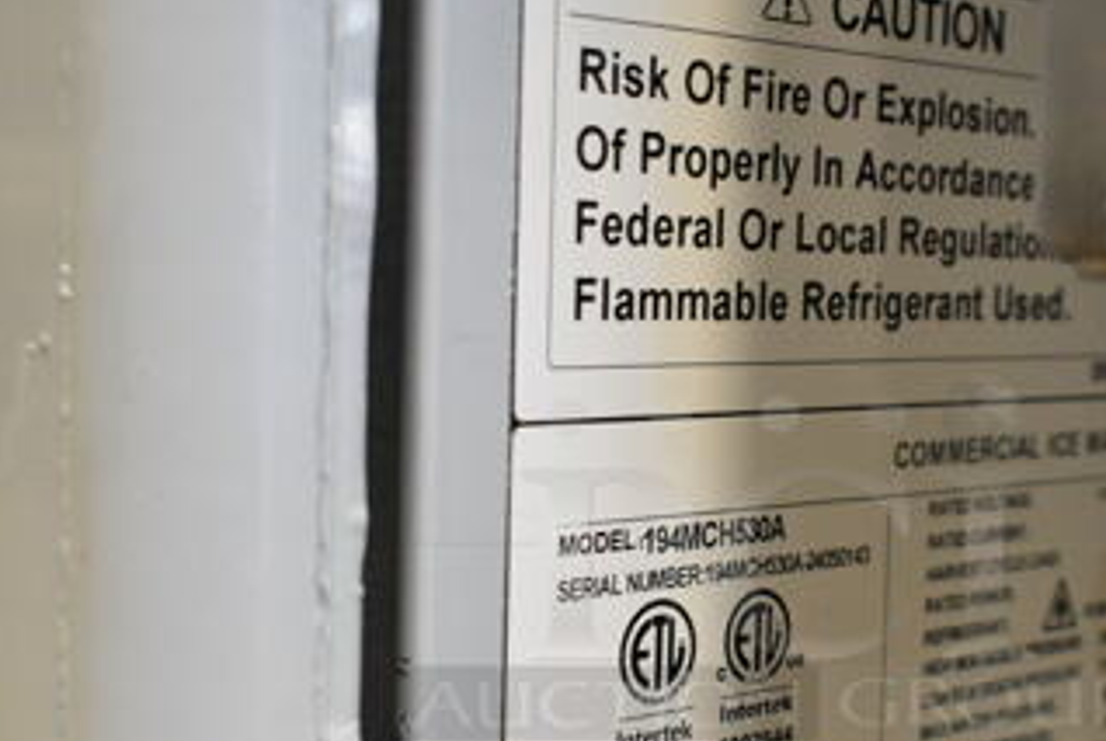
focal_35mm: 72
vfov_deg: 18.9
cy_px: 557
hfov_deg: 27.8
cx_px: 779
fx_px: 2214
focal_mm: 25
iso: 1600
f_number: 4
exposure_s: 1/40
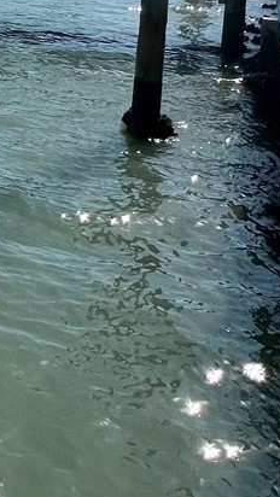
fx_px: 725
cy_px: -83
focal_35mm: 55
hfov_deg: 14.7
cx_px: -379
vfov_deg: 32.1
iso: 32
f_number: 1.8
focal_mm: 1.57
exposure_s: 1/2732
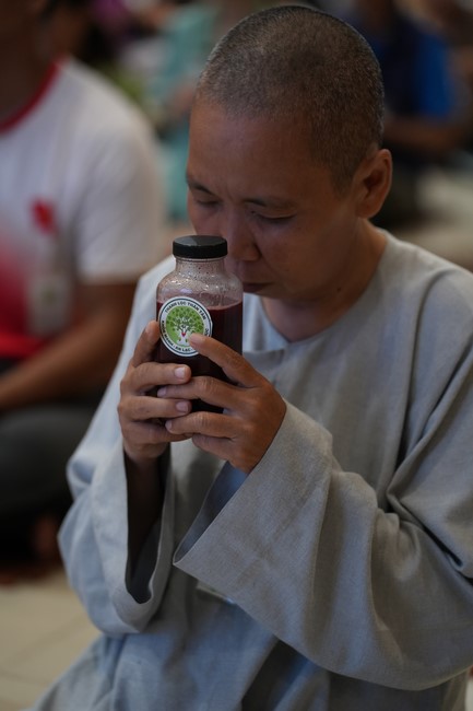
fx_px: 2070
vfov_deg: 19.5
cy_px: 356
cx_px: 236
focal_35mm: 105
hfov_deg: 13.0
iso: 2000
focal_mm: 105
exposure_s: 1/250
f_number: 2.8
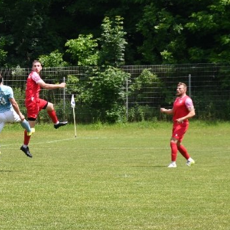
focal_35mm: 272
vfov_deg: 6.4
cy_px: 107
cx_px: -68
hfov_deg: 6.4
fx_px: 2045
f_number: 6.3
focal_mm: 75
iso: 100
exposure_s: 1/320
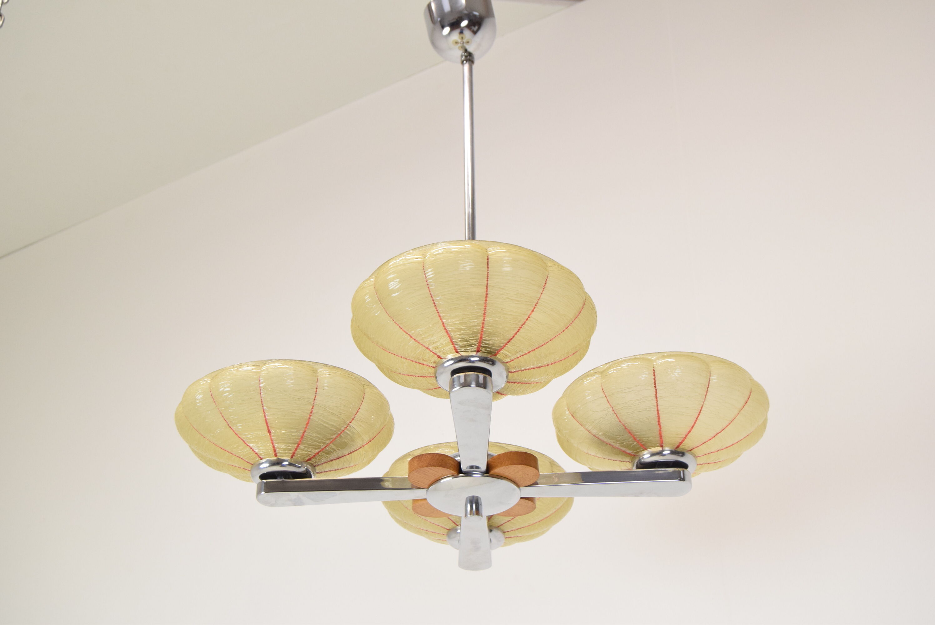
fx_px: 1326
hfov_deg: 38.9
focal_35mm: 51
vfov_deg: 26.5
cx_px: 468
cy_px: 312
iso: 1600
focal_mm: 34
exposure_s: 1/160
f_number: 6.3
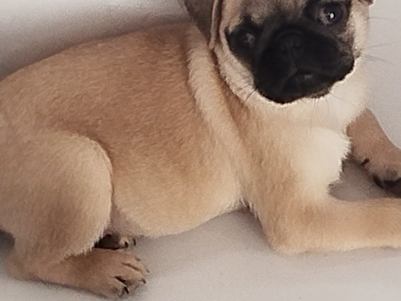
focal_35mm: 188
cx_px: 204
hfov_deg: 10.5
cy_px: 133
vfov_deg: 7.9
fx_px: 2178
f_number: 1.7
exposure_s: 1/30
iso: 500
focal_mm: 5.31
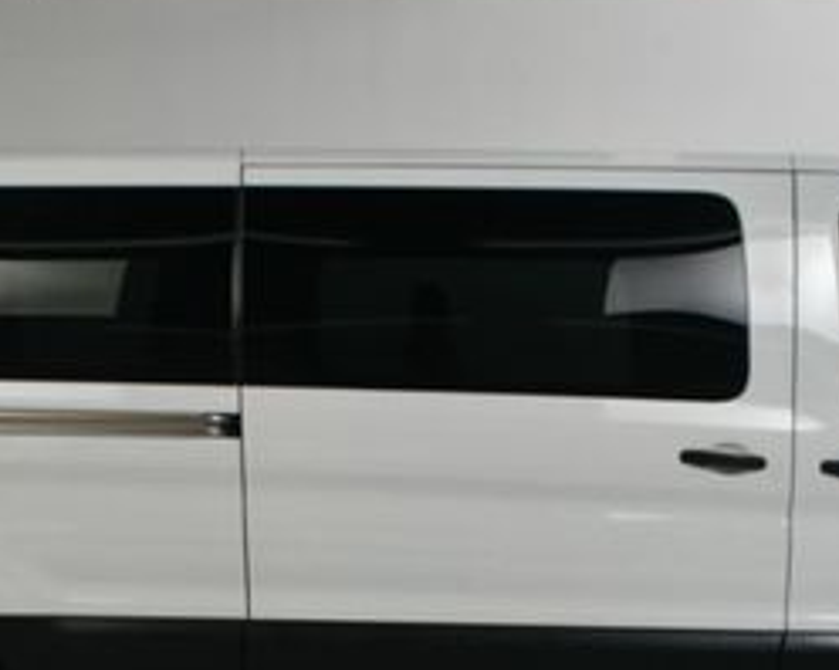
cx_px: 457
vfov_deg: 18.6
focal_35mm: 80
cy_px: 670
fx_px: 1985
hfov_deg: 23.9
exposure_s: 1/160
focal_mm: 22
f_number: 13
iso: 100
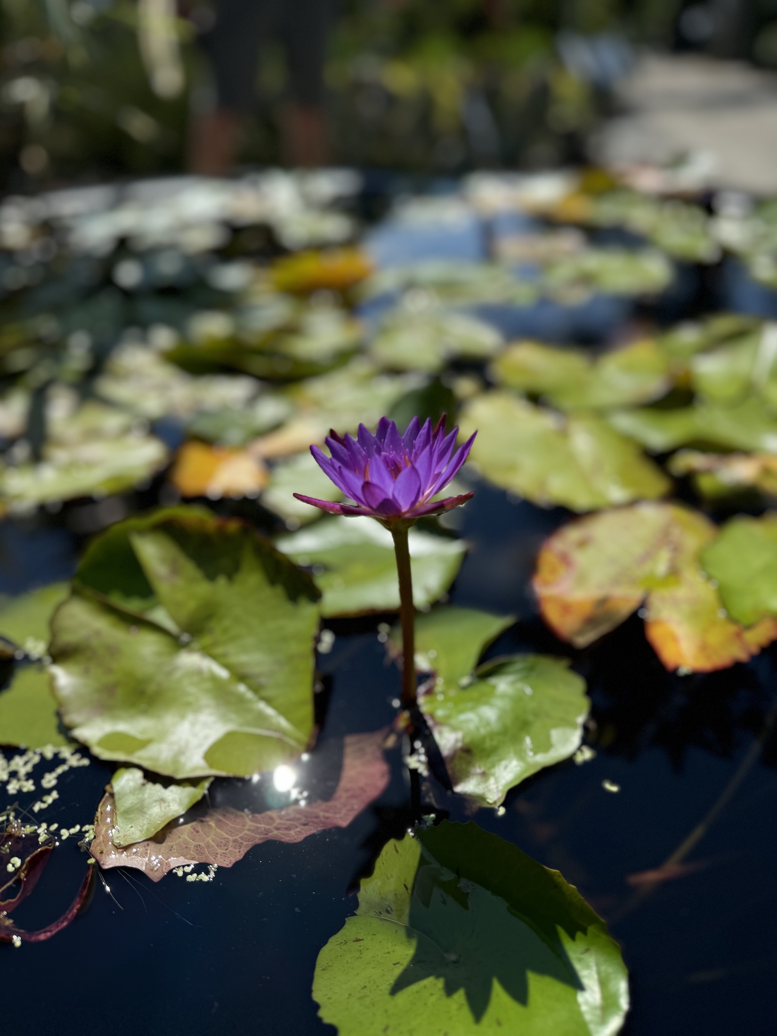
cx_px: 388
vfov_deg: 71.6
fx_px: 718
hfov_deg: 56.8
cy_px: 518
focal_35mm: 24
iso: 80
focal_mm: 6.76
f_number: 1.78
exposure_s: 1/5814
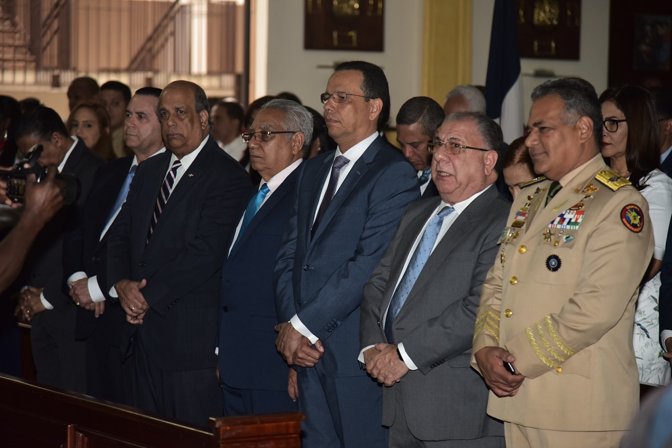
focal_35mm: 120
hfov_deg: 17.1
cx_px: 336
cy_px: 224
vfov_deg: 11.4
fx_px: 2240
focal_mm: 120
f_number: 4
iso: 800
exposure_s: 1/250
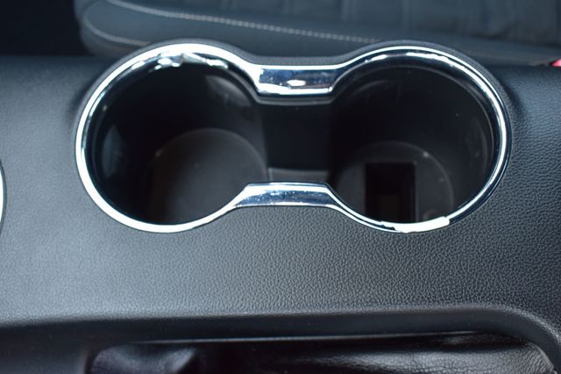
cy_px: 187
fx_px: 677
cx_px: 280
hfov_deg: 45.0
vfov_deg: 30.8
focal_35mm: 44
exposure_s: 1/15
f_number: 6.3
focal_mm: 29
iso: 450
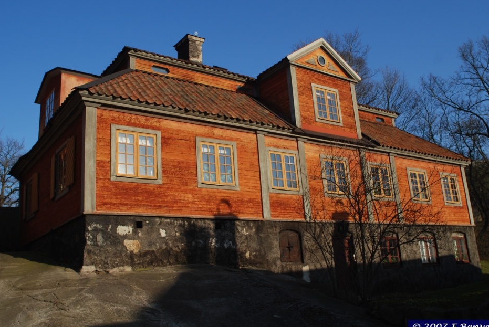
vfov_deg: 40.1
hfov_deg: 57.2
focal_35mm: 33
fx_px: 449
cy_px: 158
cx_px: 250
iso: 100
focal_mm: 20
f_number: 7.1
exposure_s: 1/200
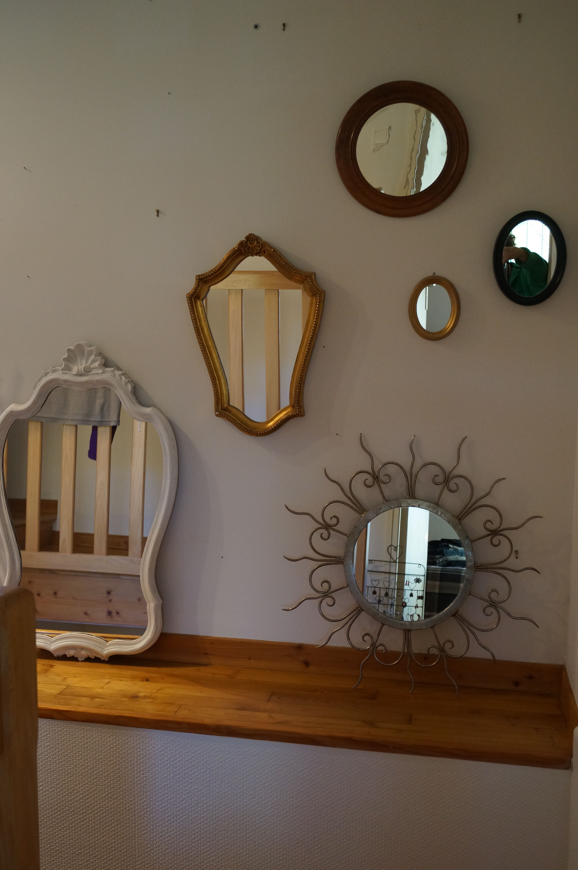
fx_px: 941
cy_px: 435
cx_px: 289
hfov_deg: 34.1
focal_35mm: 39
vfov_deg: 49.6
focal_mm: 26
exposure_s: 1/60
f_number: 4
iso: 800
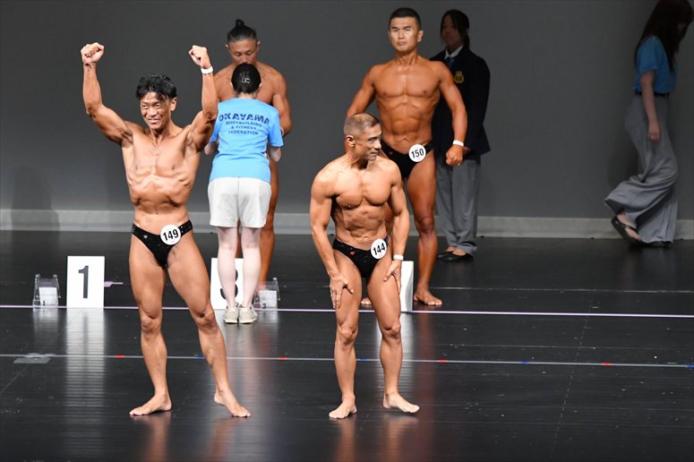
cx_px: 347
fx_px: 5203
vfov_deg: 5.1
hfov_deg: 7.6
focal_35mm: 270
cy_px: 231
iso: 5000
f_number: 5.6
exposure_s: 1/400
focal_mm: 180
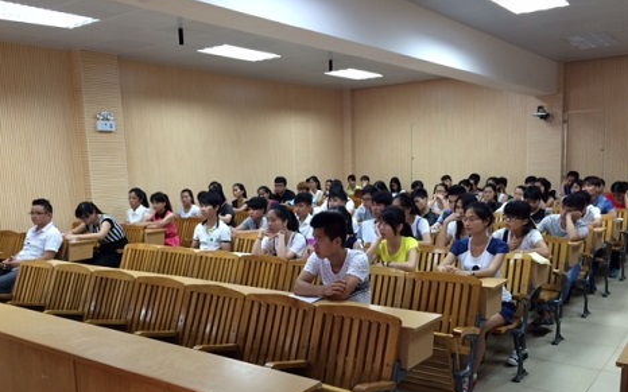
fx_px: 565
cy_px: 240
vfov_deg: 38.1
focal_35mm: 33
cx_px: 314
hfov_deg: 58.2
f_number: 2.2
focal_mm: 4.15
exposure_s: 1/33
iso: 100
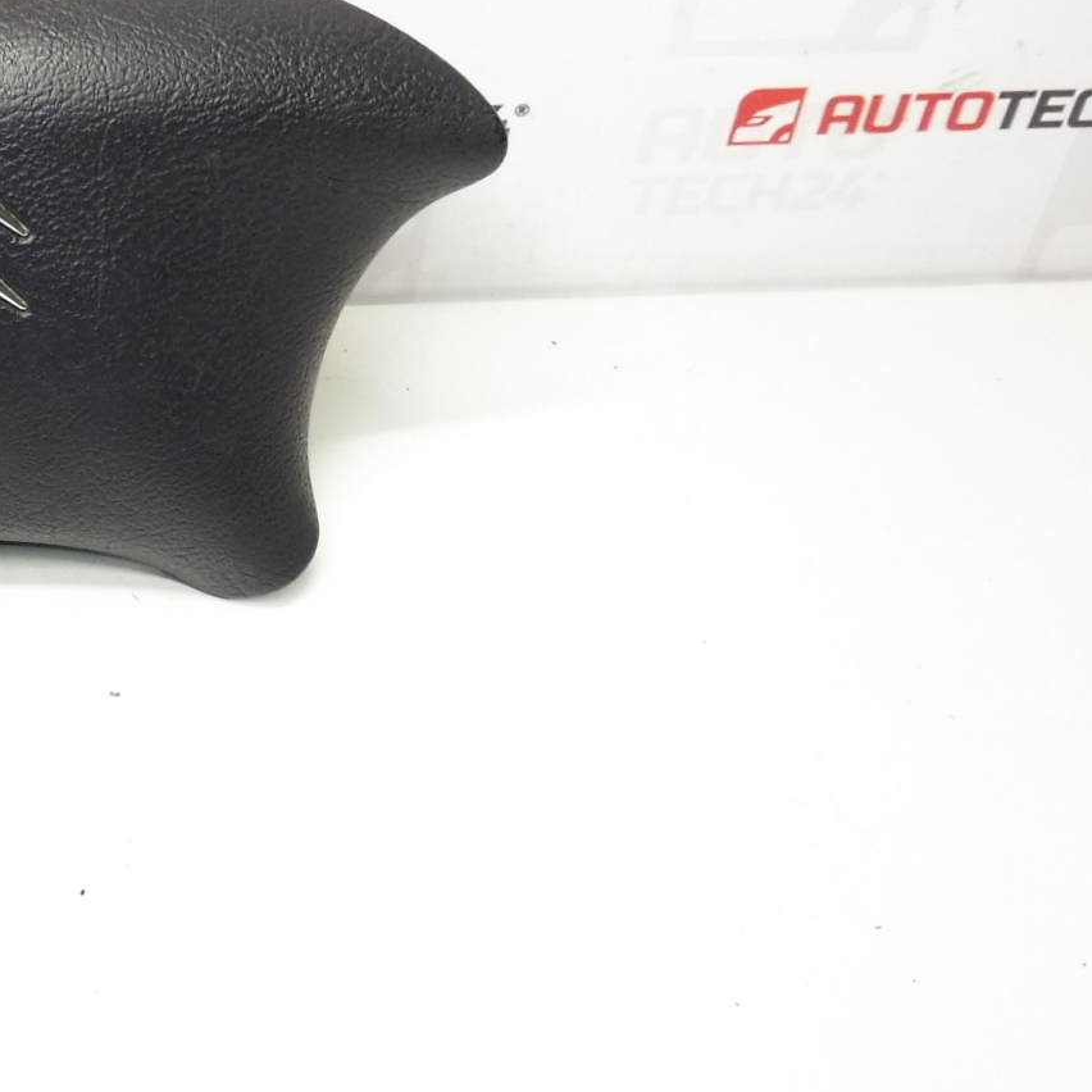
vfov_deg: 33.3
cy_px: 443
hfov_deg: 29.6
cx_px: -145
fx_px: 1820
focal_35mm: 51
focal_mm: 4.3
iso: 200
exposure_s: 1/60
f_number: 3.5
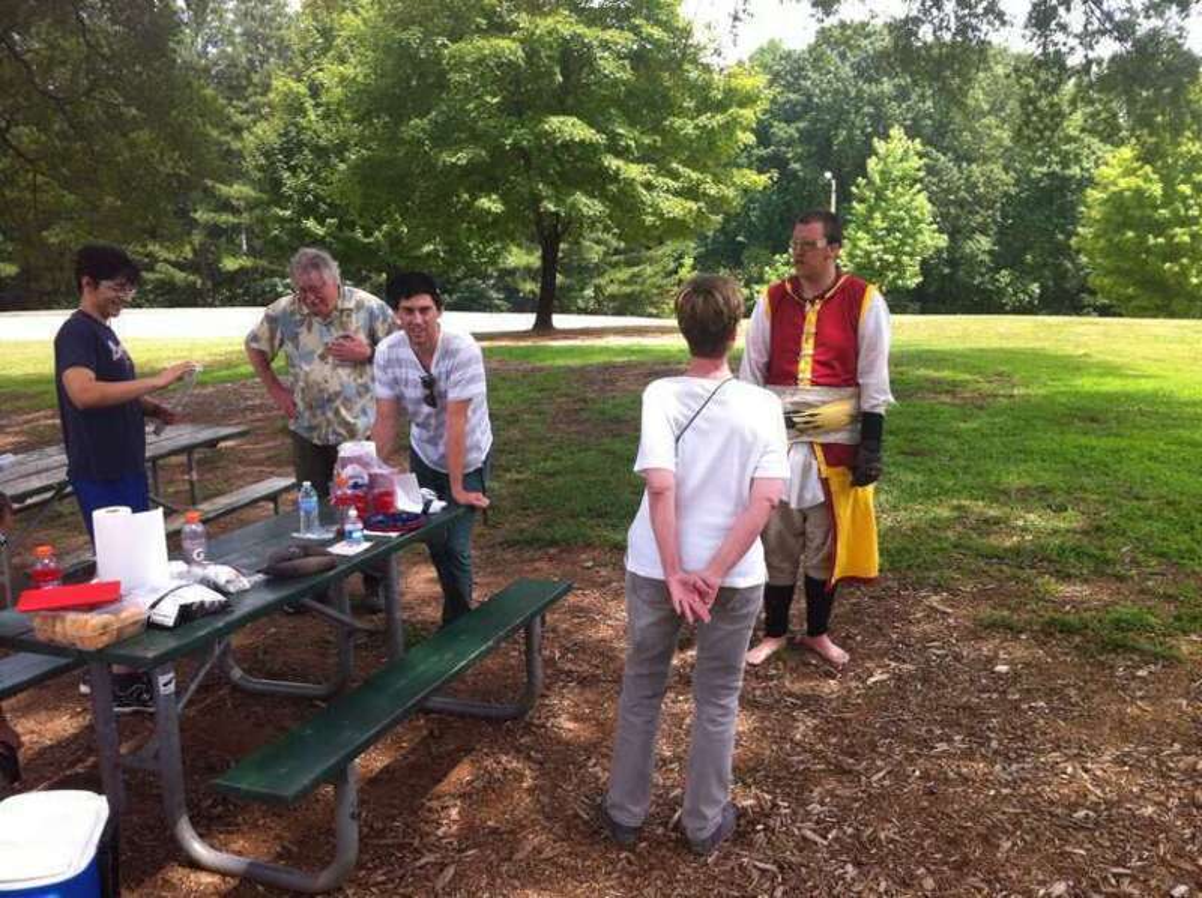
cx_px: 601
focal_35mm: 35
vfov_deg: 40.6
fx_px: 1214
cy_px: 449
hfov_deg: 52.7
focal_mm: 3.85
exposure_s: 1/279
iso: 80
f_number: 2.8
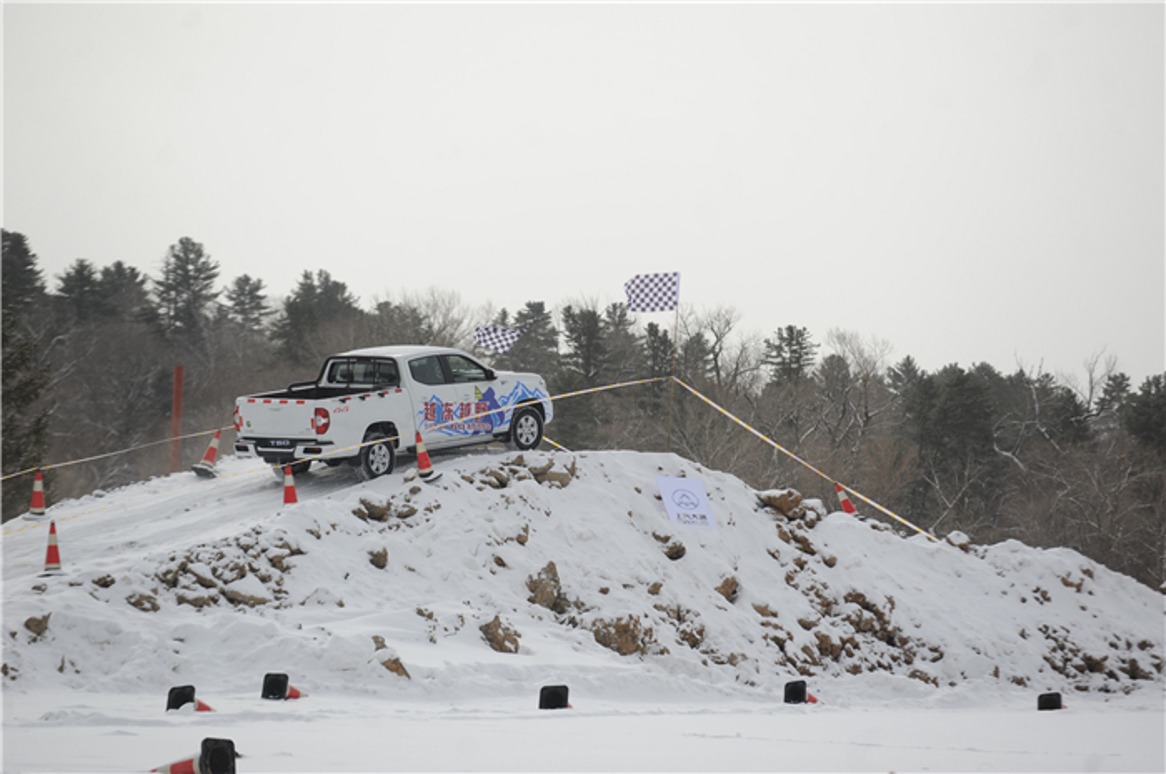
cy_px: 387
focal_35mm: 170
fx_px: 5500
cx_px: 583
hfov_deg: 12.1
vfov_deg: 8.1
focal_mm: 170
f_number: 2.8
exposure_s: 1/4000
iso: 200
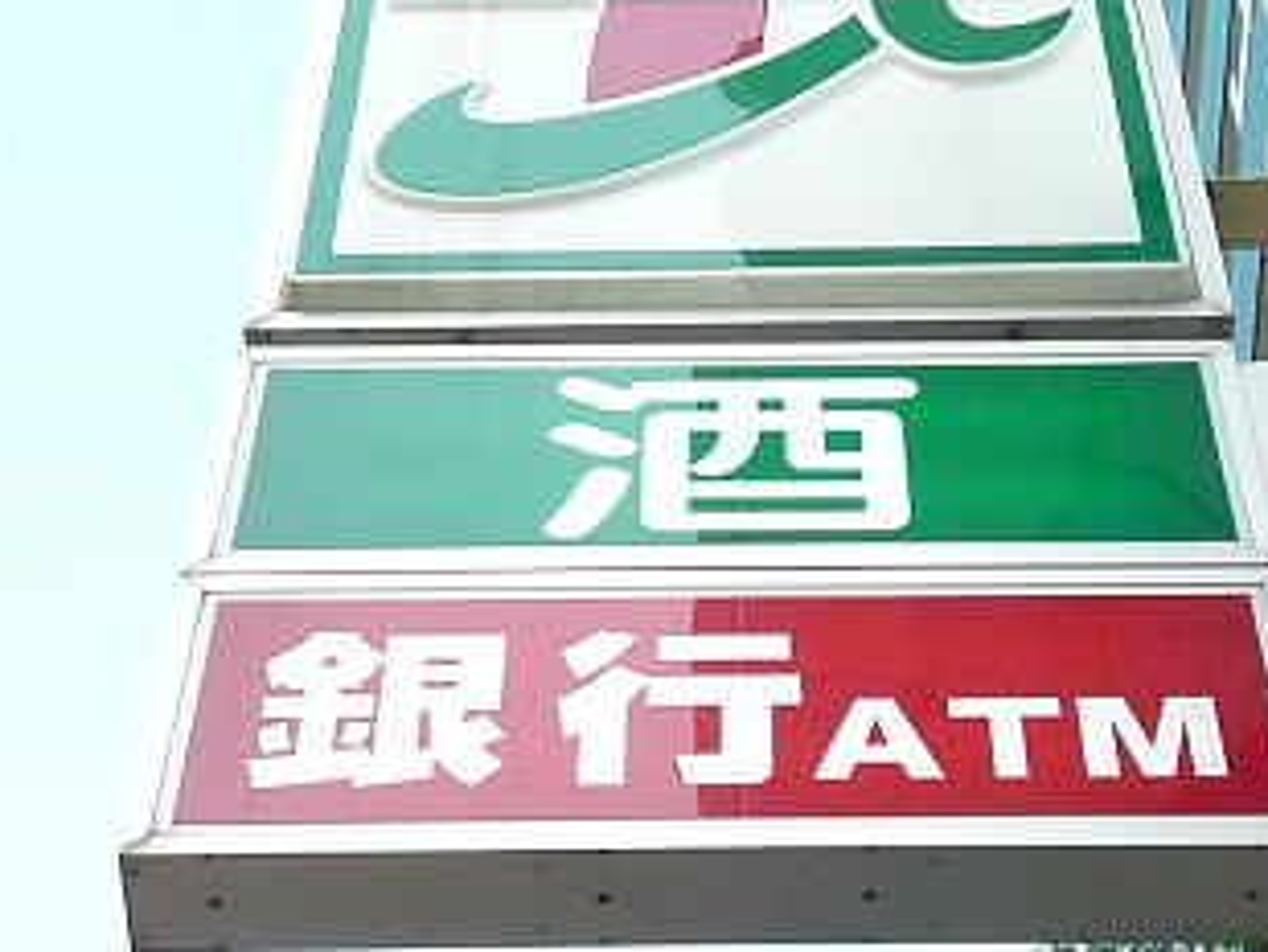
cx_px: 792
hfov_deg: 23.0
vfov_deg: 17.4
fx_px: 3115
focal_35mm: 85
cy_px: 367
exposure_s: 1/1300
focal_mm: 10.9
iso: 1600
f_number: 4.1
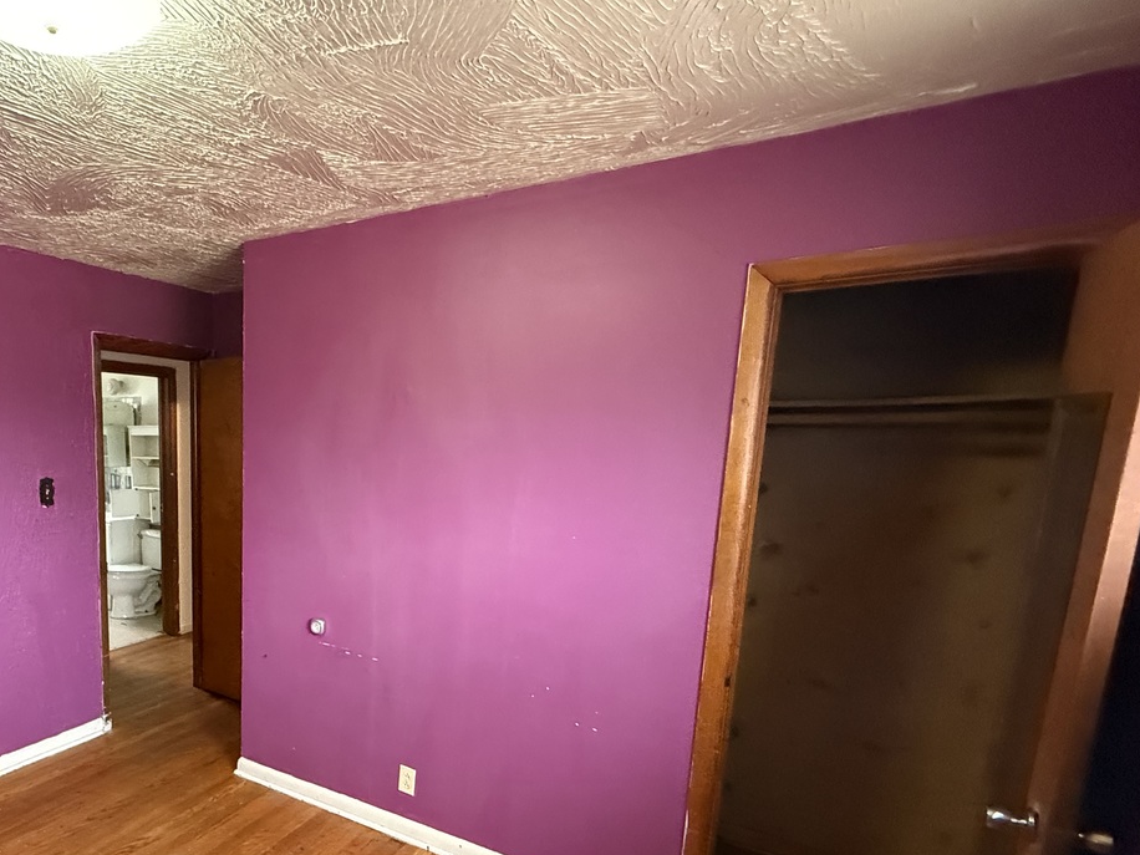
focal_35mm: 22
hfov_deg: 70.9
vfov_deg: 60.2
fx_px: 725
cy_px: 543
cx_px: 276
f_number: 2.2
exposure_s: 1/60
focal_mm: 2.22
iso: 1000
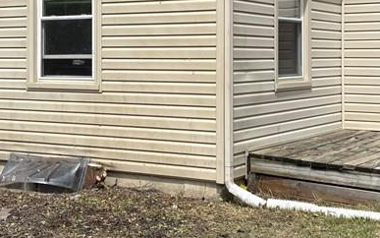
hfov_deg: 28.2
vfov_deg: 17.7
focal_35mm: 73
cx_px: 169
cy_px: 58
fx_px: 756
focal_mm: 5.96
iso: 50
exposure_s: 1/4608
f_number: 1.6
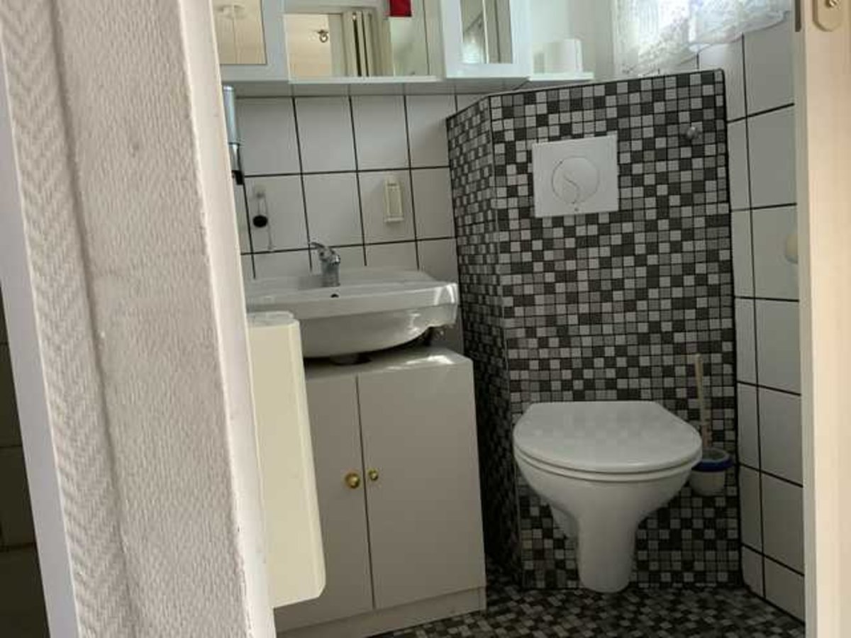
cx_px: 426
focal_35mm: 29
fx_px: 713
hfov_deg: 61.7
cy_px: 319
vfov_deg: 48.2
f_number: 1.8
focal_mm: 3
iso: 250
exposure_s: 1/60
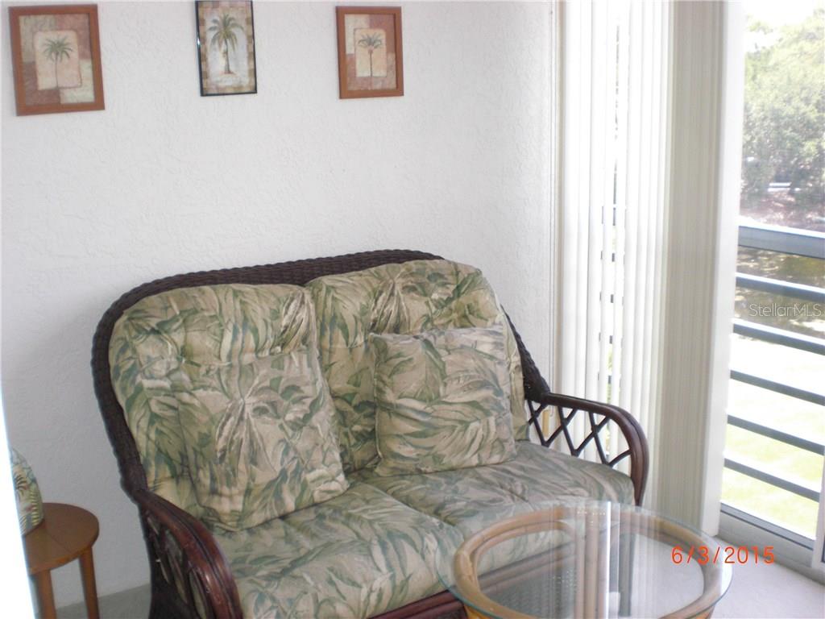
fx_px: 906
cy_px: 310
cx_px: 412
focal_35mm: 38
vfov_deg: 37.7
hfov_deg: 49.0
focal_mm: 6.3
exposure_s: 1/100
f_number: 3.1
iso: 200
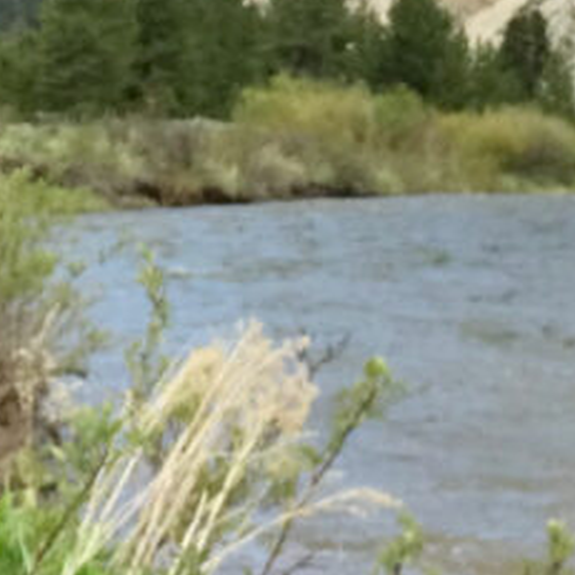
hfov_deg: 13.8
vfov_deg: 13.0
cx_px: 182
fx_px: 2368
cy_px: -315
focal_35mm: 126
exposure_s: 1/736
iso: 25
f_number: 2.2
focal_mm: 2.87
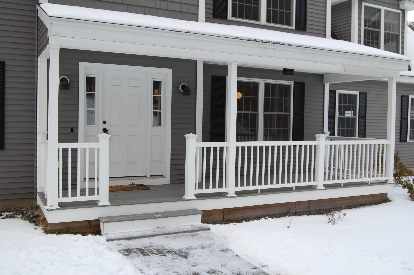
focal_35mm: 36
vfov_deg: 36.8
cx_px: 207
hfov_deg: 53.2
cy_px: 138
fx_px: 414
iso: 200
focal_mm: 24
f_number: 7.1
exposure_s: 1/160
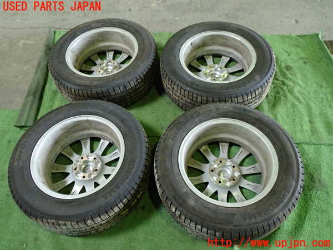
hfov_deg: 60.0
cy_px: 125
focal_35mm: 30
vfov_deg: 46.8
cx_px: 166
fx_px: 289
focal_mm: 5.4
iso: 500
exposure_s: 1/30
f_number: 2.3
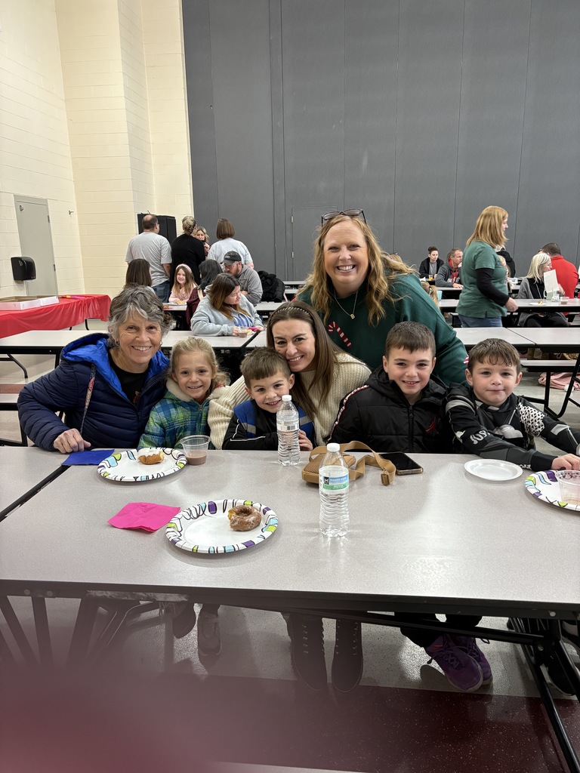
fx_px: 581
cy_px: 386
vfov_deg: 67.3
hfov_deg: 53.1
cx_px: 290
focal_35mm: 26
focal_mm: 5.96
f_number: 1.6
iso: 200
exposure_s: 1/60
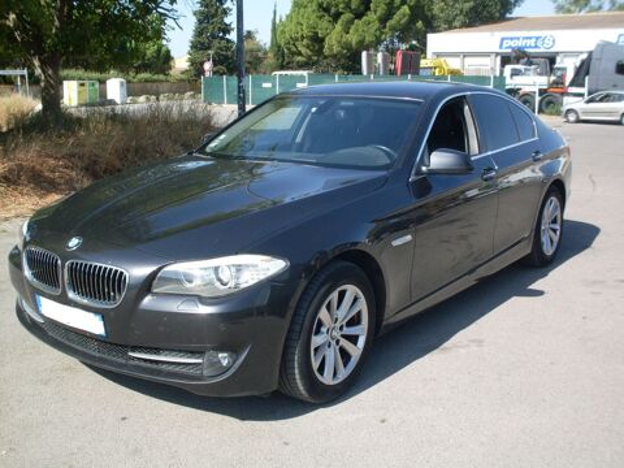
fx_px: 685
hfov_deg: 49.0
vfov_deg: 37.7
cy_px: 234
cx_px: 312
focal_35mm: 38
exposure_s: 1/125
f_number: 8.4
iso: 80
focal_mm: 6.3
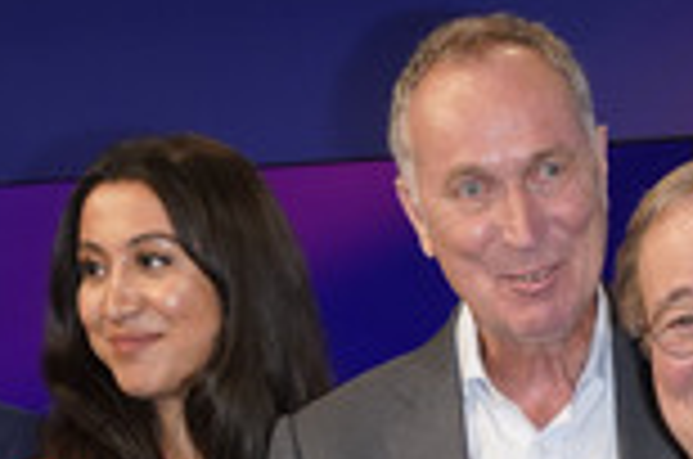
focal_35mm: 129
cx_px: 308
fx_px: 2478
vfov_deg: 10.4
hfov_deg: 15.9
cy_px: 585
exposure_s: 1/160
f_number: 5.6
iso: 2000
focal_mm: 44
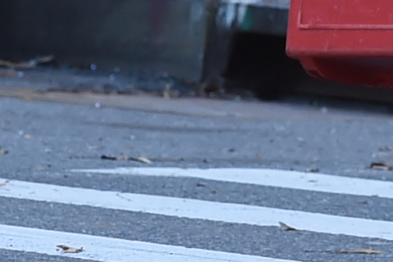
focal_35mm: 1347
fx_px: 14704
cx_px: 854
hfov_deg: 1.5
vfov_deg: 1.0
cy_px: -322
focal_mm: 175
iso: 1100
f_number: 5.6
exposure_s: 1/800
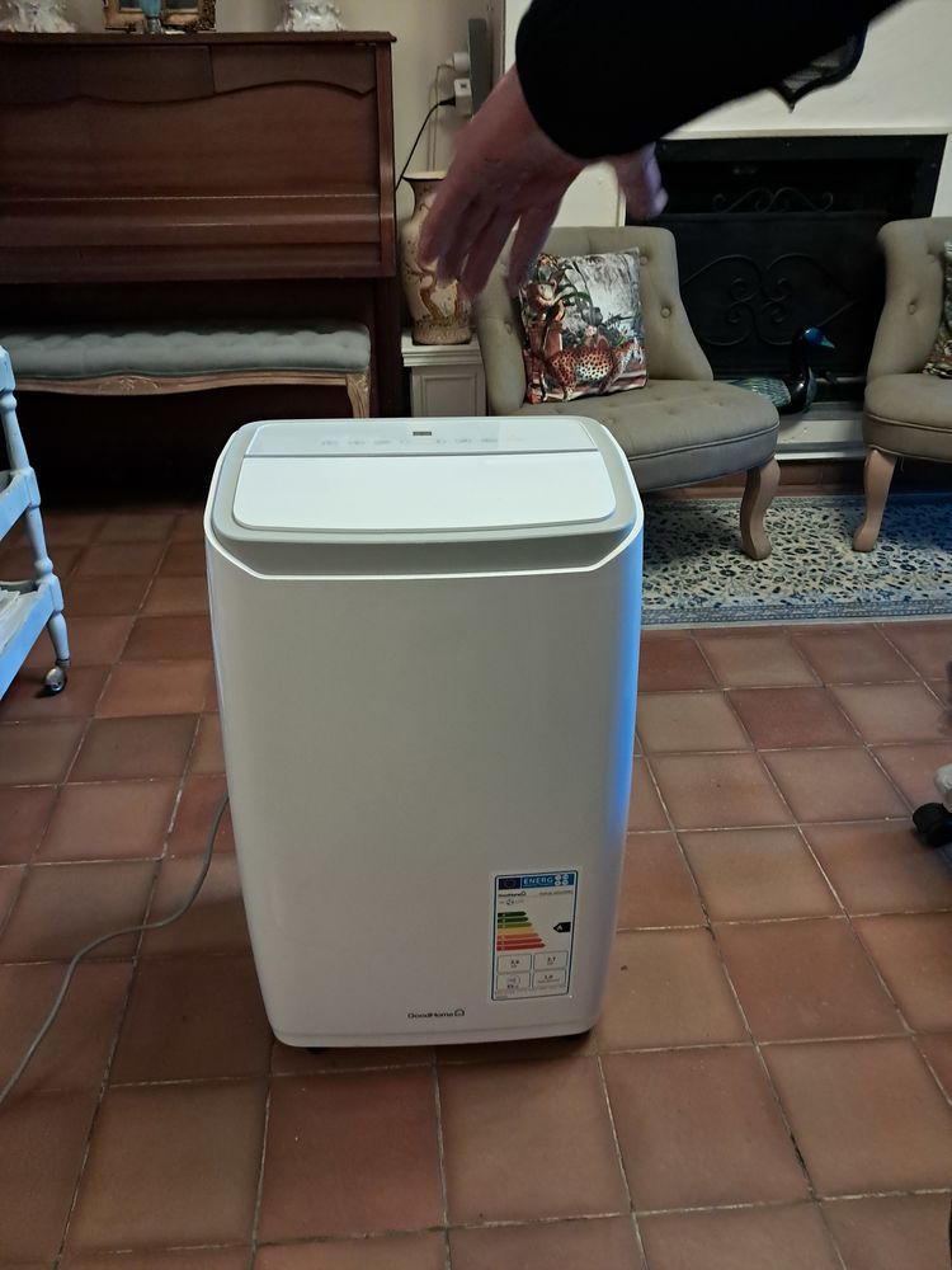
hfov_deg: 51.4
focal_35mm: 27
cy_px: 635
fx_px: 990
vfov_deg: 65.3
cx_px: 476
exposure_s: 1/33
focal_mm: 4
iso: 640
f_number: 1.8
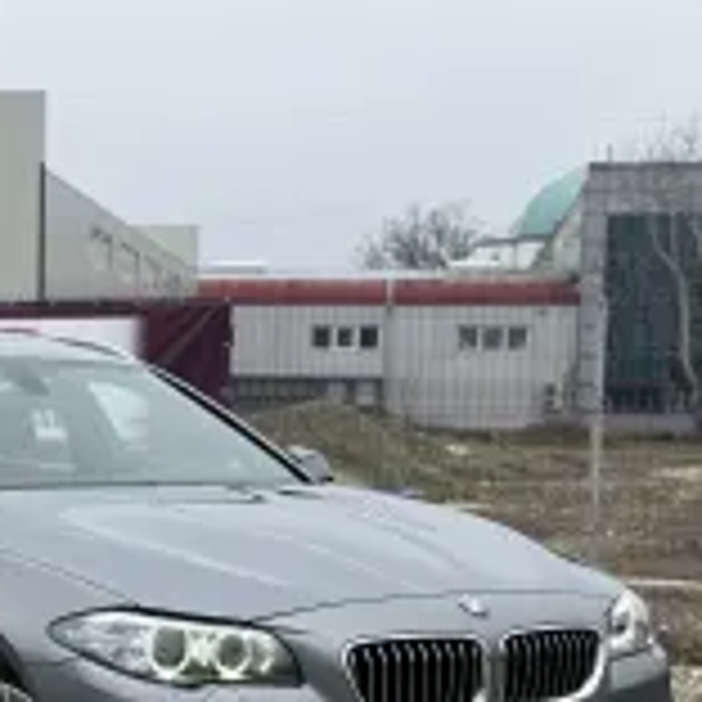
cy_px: 590
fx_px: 2248
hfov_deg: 17.4
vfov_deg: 17.6
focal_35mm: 98
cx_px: 22
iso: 64
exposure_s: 1/865
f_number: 1.78
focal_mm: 6.76
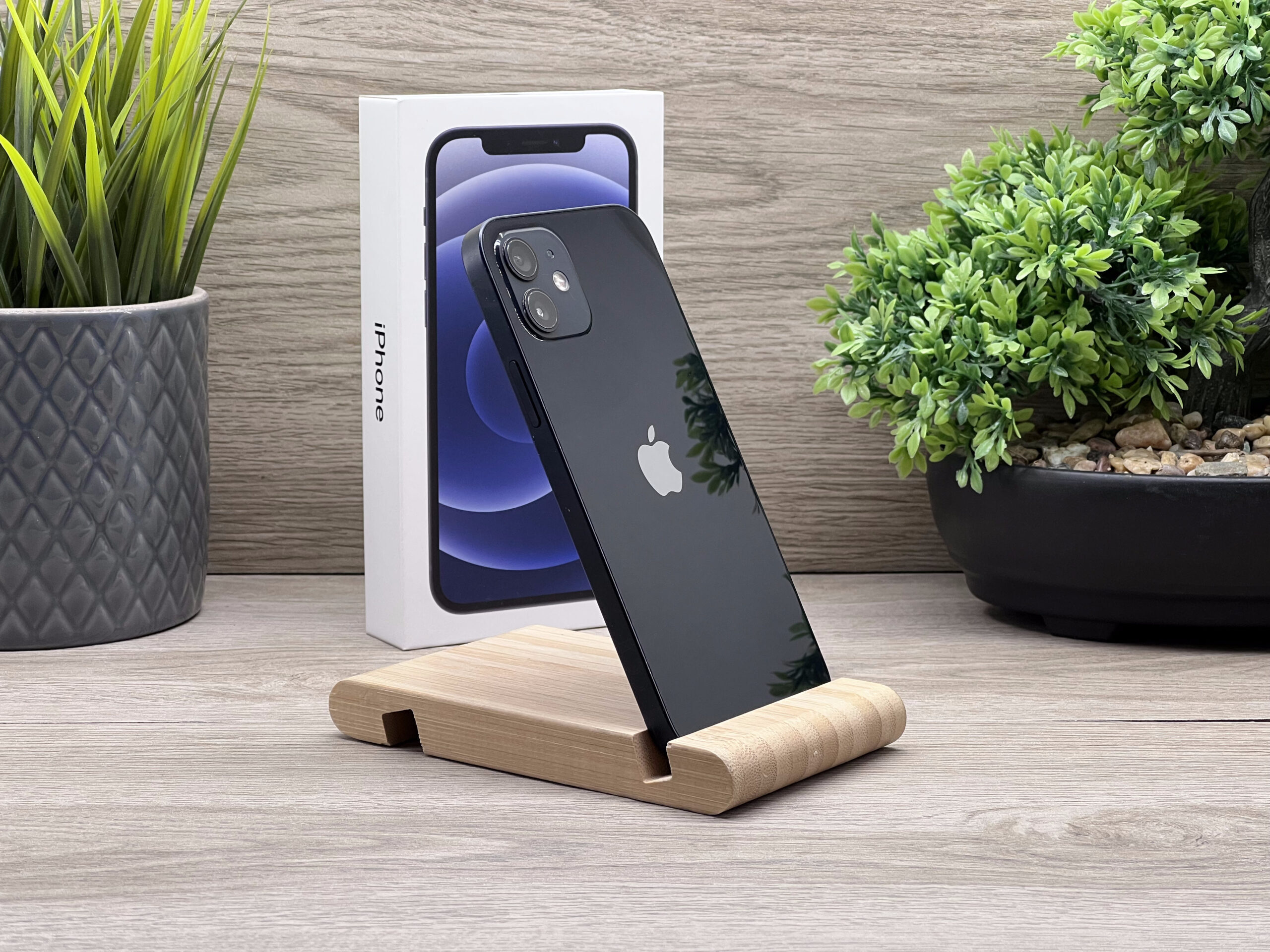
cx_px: 635
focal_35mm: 77
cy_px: 476
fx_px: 2825
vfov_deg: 19.1
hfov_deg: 25.3
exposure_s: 1/100
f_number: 2.8
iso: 80
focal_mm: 9
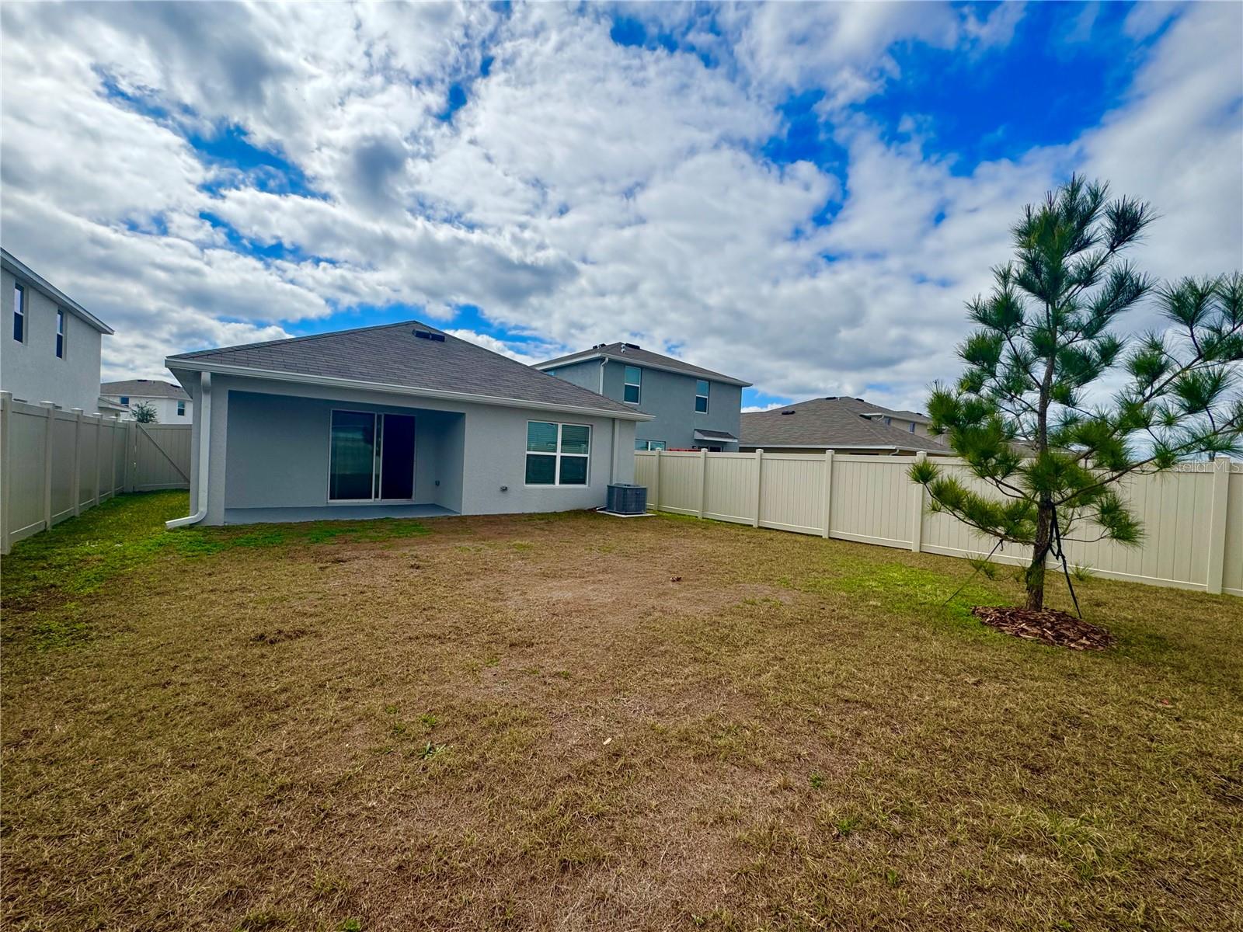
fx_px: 503
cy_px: 466
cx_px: 622
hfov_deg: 102.1
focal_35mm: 14
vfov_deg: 85.7
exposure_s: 1/3906
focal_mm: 2.22
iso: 50
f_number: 2.2
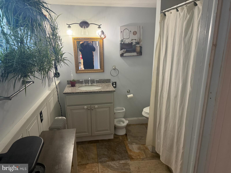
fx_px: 160
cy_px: 86
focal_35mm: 24
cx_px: 116
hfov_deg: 71.6
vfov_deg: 56.8
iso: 250
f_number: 1.78
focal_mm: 6.76
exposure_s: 1/60
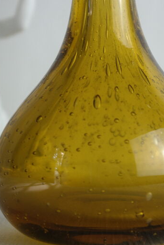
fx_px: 915
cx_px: 106
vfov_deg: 15.3
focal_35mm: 134
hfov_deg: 10.2
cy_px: 92
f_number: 5.6
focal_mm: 50
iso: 400
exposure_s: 1/80
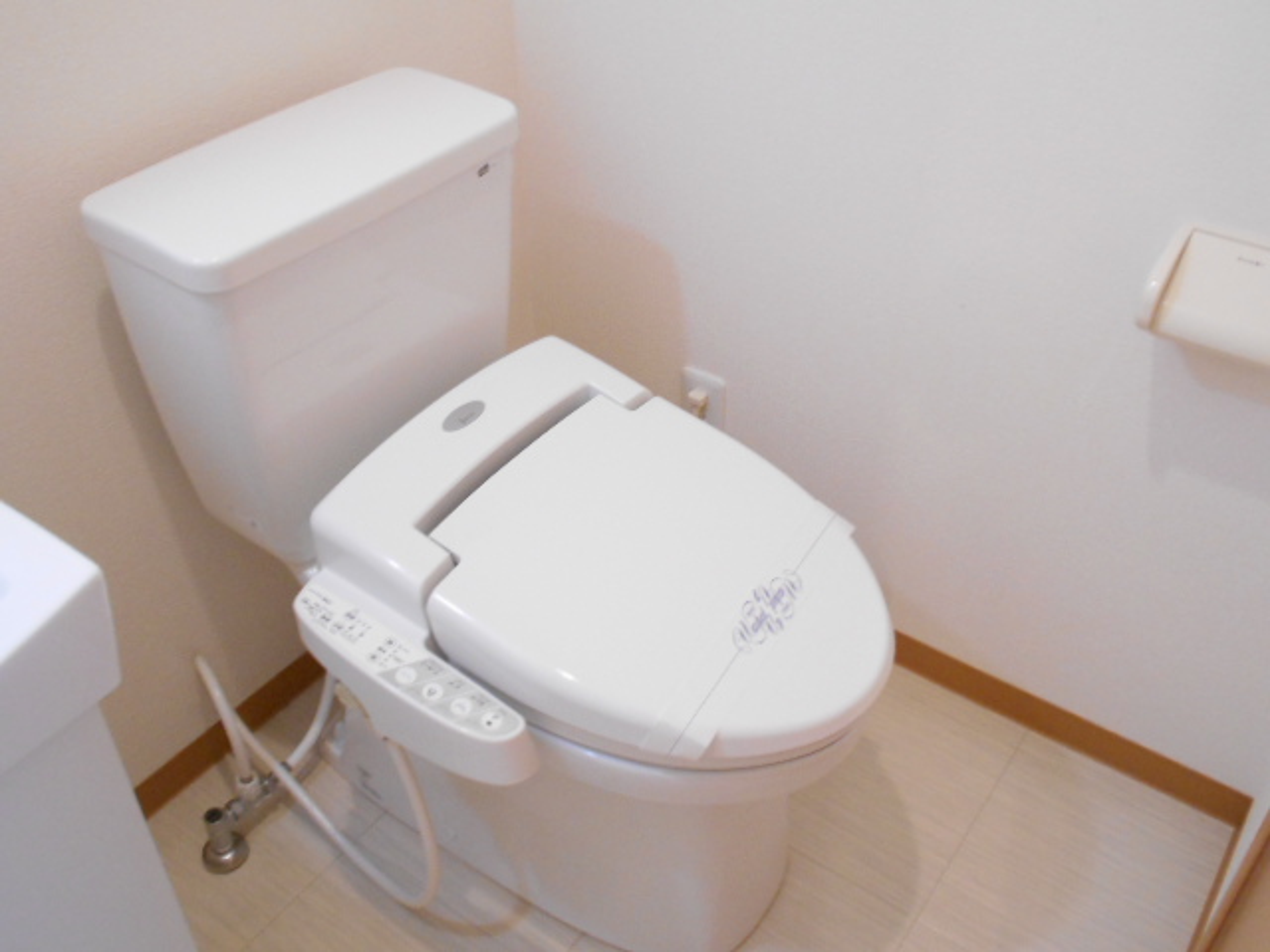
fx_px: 1247
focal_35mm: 34
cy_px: 476
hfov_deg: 54.0
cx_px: 635
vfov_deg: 41.8
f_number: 3.6
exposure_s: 1/25
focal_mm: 5.8
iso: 400
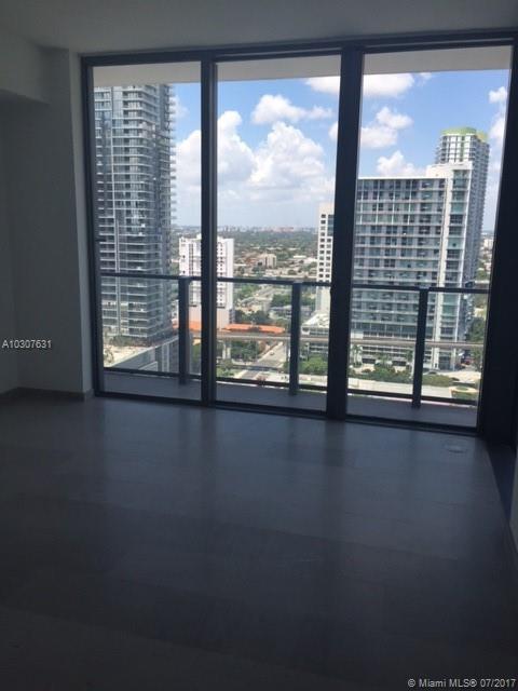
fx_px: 579
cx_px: 259
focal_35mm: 29
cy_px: 346
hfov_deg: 48.2
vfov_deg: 61.7
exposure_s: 1/760
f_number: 2.2
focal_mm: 4.15
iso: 32
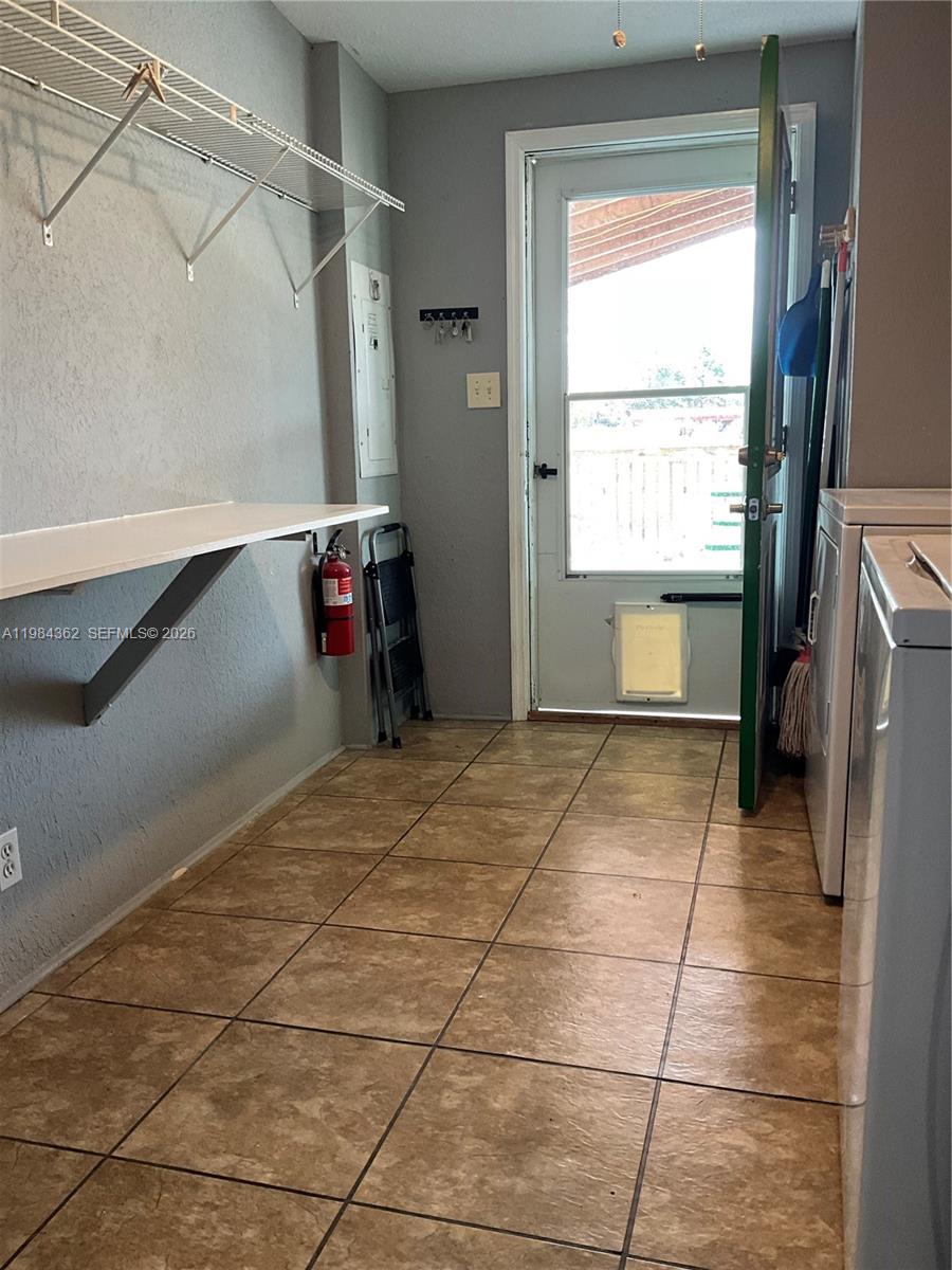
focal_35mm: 29
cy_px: 635
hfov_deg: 48.2
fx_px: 1063
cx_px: 476
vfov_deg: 61.7
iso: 80
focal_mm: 3
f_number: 1.8
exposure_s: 1/60
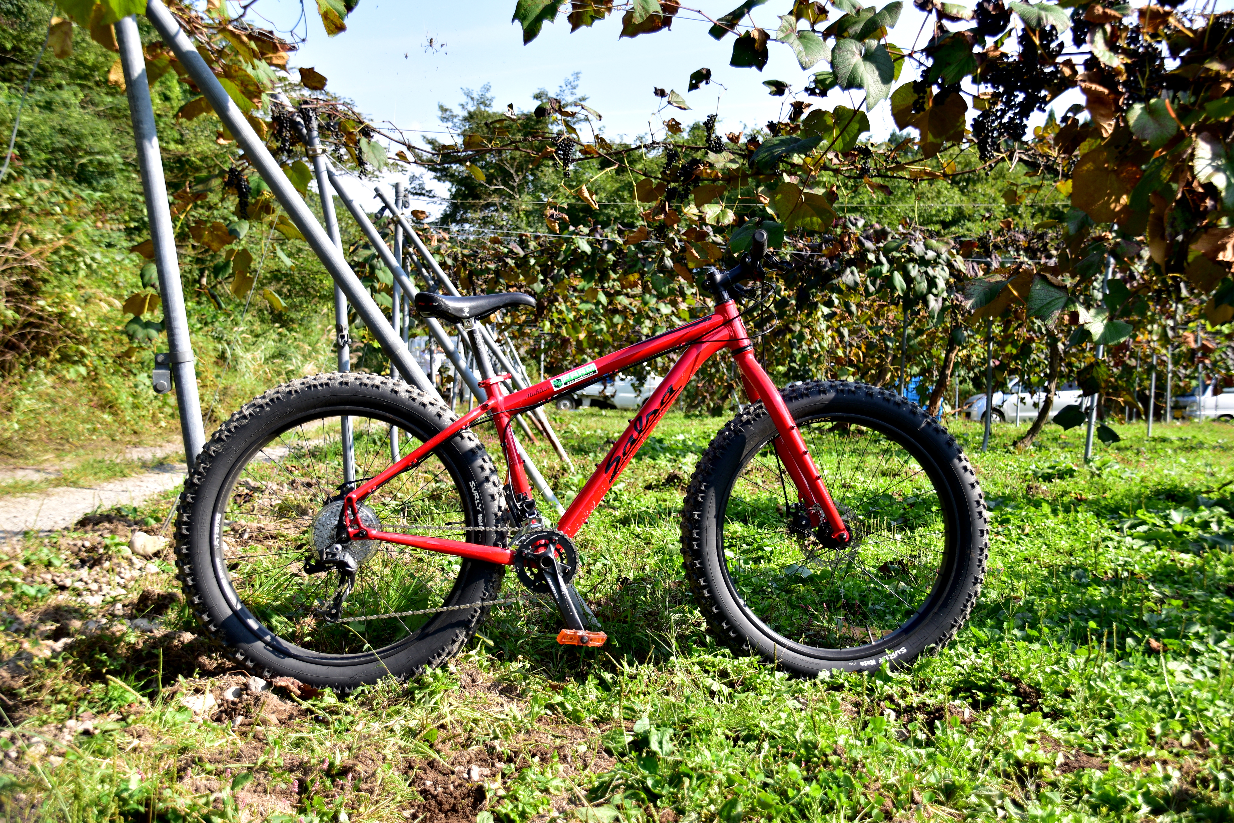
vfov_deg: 30.8
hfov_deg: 45.0
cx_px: 617
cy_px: 412
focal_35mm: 44
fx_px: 1491
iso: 100
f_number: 4
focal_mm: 29
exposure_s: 1/400
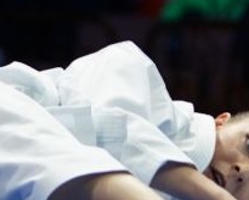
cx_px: 505
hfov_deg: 2.1
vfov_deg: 1.7
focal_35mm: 929
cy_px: -316
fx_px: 6846
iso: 800
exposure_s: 1/500
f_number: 2.8
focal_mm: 113
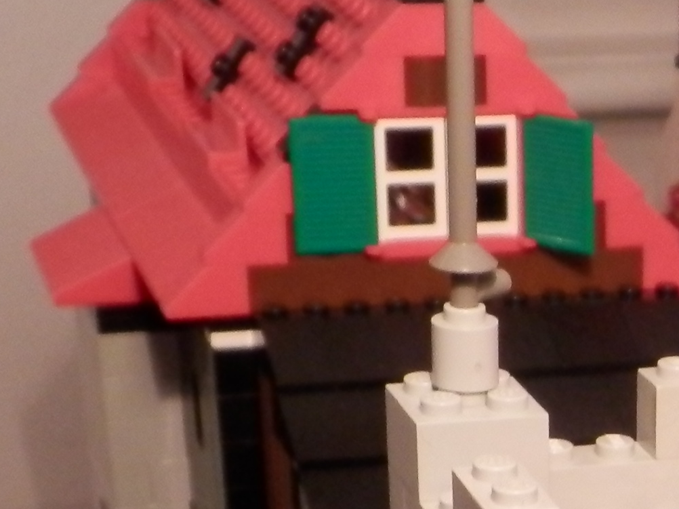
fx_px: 2706
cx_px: 944
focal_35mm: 138
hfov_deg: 13.6
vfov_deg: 10.2
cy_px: 865
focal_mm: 5.3
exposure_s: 1/30
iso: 320
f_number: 3.5
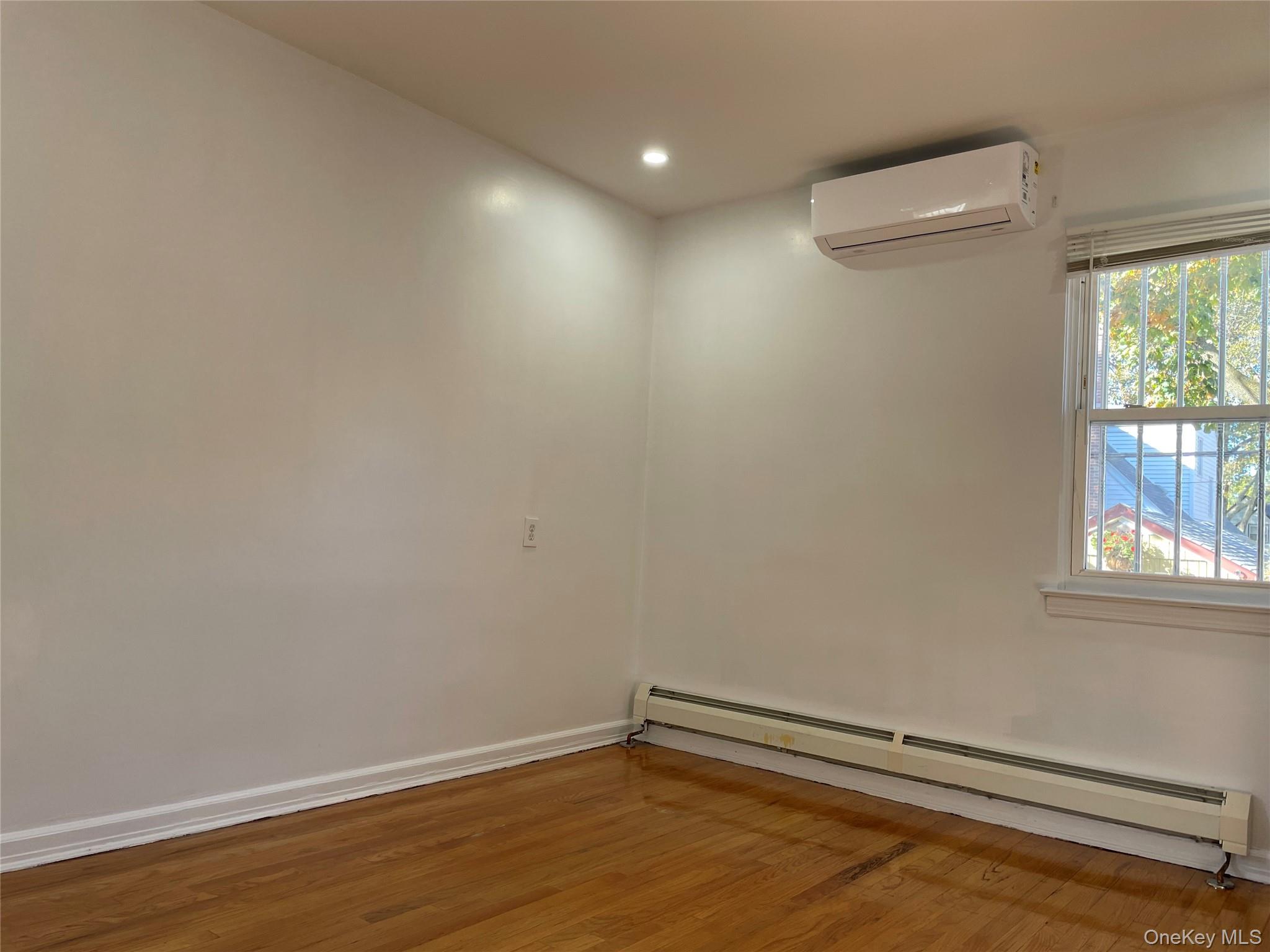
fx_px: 954
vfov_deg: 53.1
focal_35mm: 26
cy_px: 476
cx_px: 635
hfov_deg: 67.3
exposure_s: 1/121
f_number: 1.6
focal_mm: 4.2
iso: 50
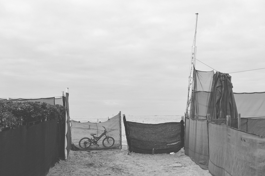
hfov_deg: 39.6
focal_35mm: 50
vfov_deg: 27.0
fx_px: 368
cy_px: 88
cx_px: 132
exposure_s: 1/320
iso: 100
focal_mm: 18.51
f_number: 5
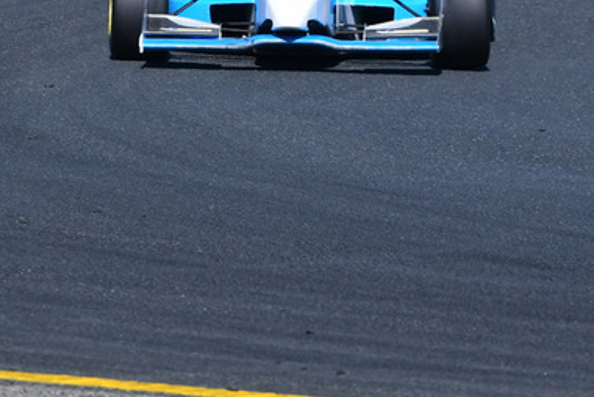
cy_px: 8
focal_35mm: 757
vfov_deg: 1.8
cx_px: 189
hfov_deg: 2.7
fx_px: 12500
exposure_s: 1/640
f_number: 11
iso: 500
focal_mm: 240
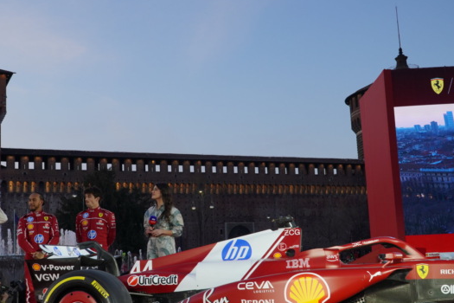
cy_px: 176
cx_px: 180
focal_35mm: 45
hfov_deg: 43.7
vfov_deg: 30.0
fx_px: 563
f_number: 6.3
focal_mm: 23
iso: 250
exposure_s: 1/100
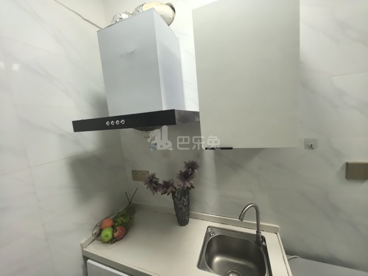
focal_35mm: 13
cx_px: 184
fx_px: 138
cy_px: 138
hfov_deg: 106.2
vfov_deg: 89.9
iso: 200
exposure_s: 1/50
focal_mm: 1.76
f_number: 2.2
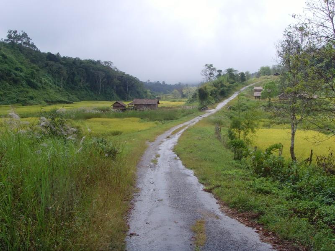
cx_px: 168
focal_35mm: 39
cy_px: 126
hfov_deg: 47.9
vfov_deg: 36.8
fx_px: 377
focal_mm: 6.6
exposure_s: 1/250
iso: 80
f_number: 6.3
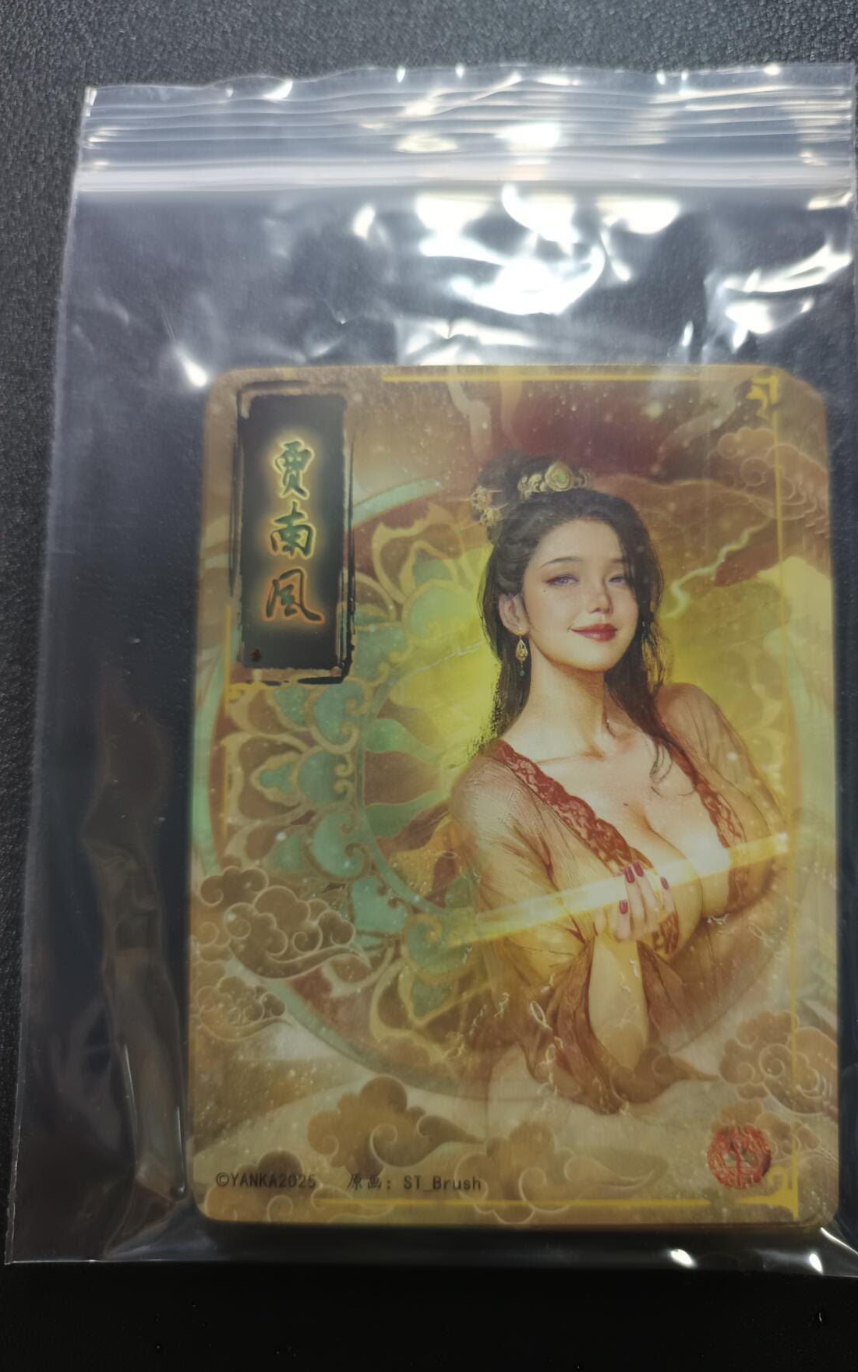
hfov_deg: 47.4
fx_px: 973
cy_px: 691
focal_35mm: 26
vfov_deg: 70.4
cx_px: 494
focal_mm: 5.31
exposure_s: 1/50
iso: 1129
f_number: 1.7
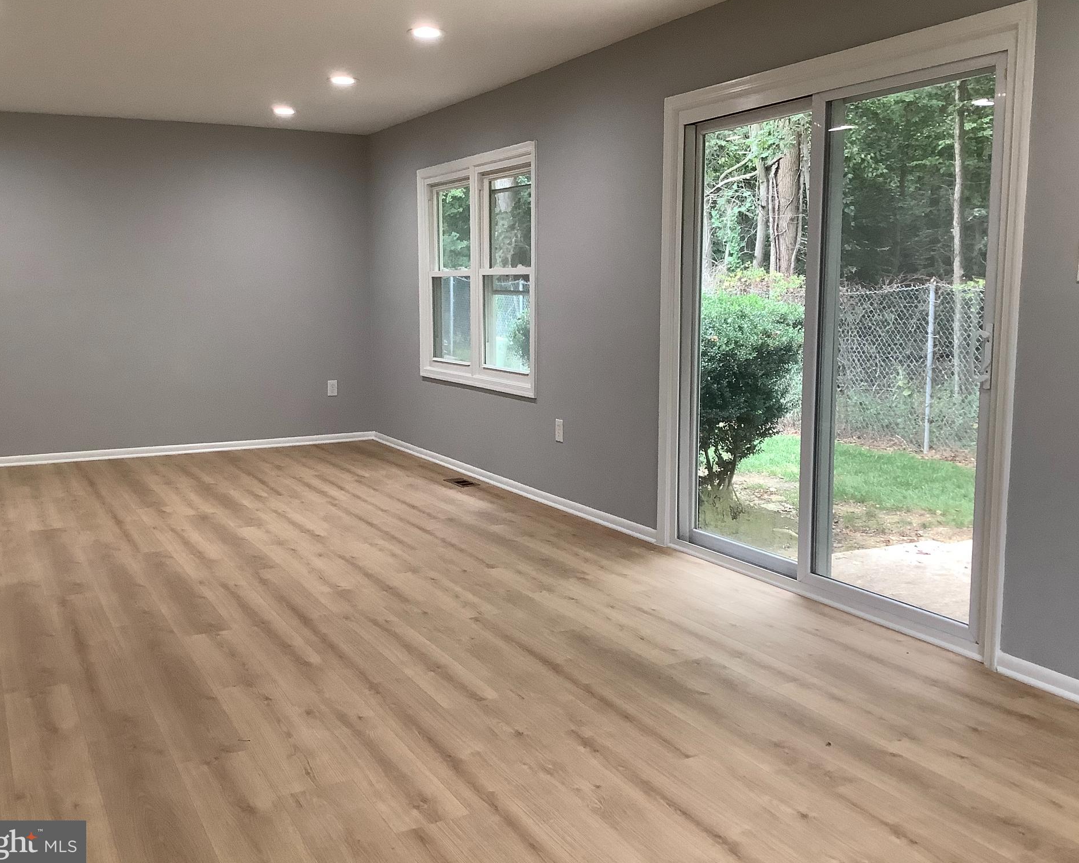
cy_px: 426
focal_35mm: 33
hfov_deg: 54.2
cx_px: 531
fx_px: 1054
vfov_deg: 44.5
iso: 100
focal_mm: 3.3
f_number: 2.4
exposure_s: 1/60
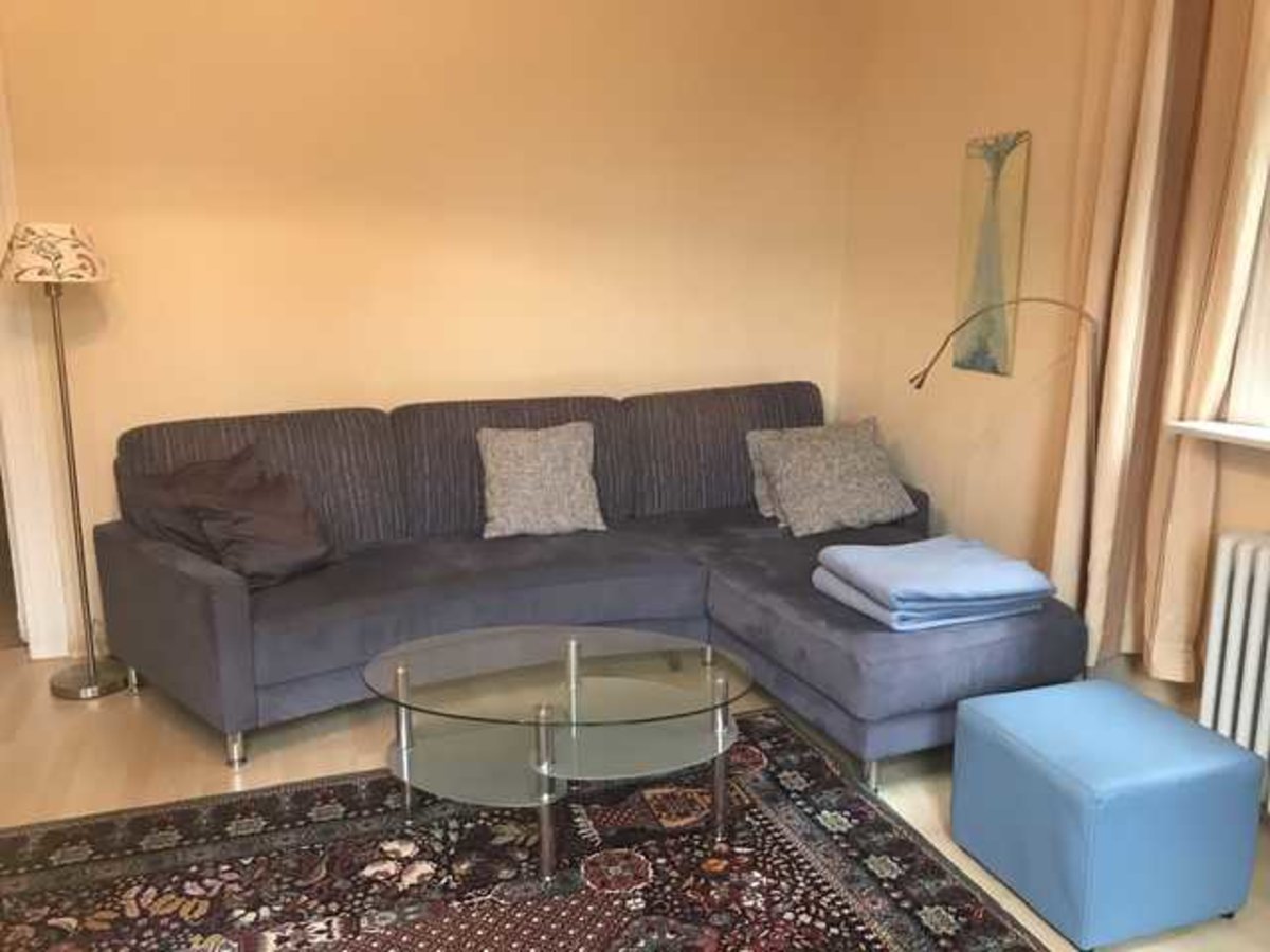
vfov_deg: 49.7
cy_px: 476
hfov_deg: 63.4
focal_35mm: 28
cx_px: 635
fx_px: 1027
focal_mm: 3.99
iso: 80
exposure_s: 1/17
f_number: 1.8
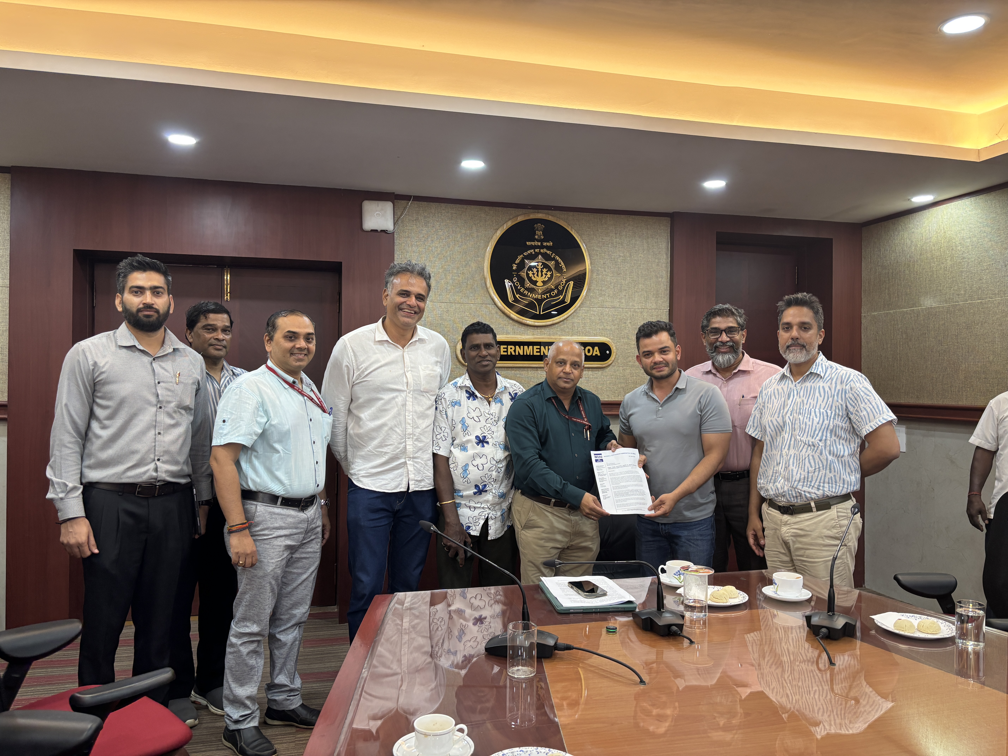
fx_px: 757
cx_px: 504
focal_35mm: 26
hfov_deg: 67.3
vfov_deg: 53.1
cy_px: 378
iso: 125
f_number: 1.6
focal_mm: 5.96
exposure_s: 1/50
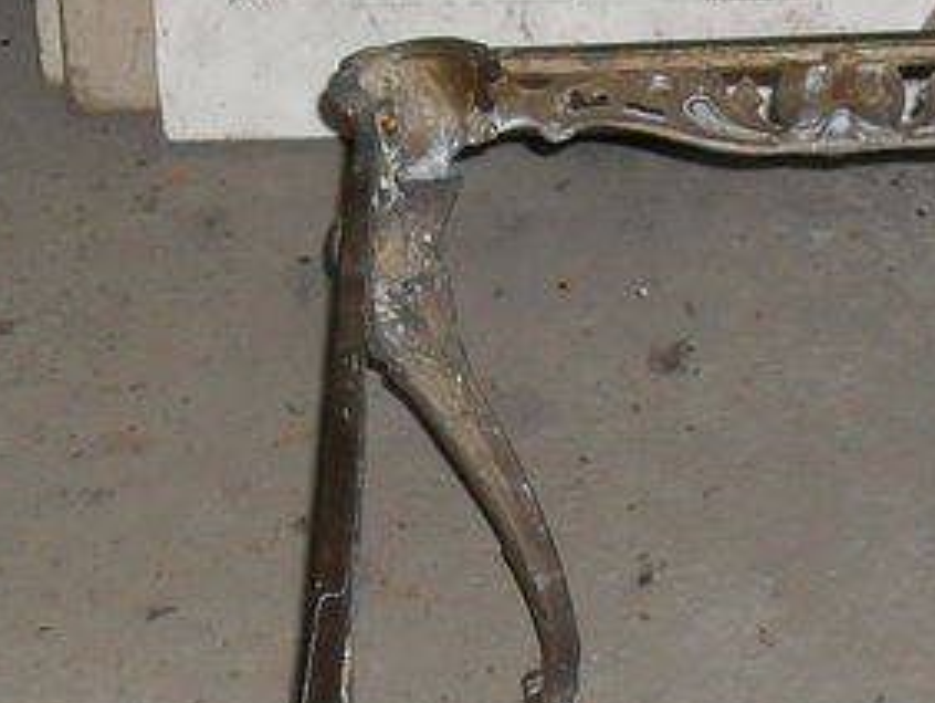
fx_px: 3352
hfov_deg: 15.7
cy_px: 829
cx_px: 822
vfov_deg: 11.7
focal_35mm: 124
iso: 200
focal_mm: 6.3
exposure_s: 1/45
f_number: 3.2
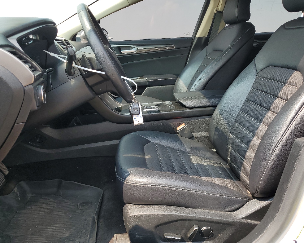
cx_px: 157
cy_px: 124
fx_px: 252
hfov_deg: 62.2
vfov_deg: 51.5
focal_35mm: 28
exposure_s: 1/476
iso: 50
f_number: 1.5
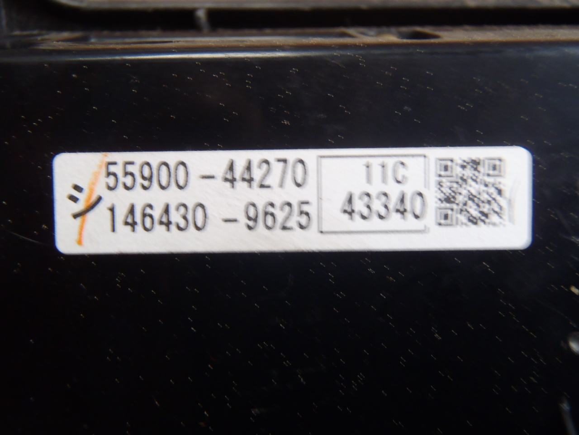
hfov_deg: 50.1
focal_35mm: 37
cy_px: 218
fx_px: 619
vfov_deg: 38.7
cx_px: 290
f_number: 4.7
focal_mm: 6.64
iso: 200
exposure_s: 1/10
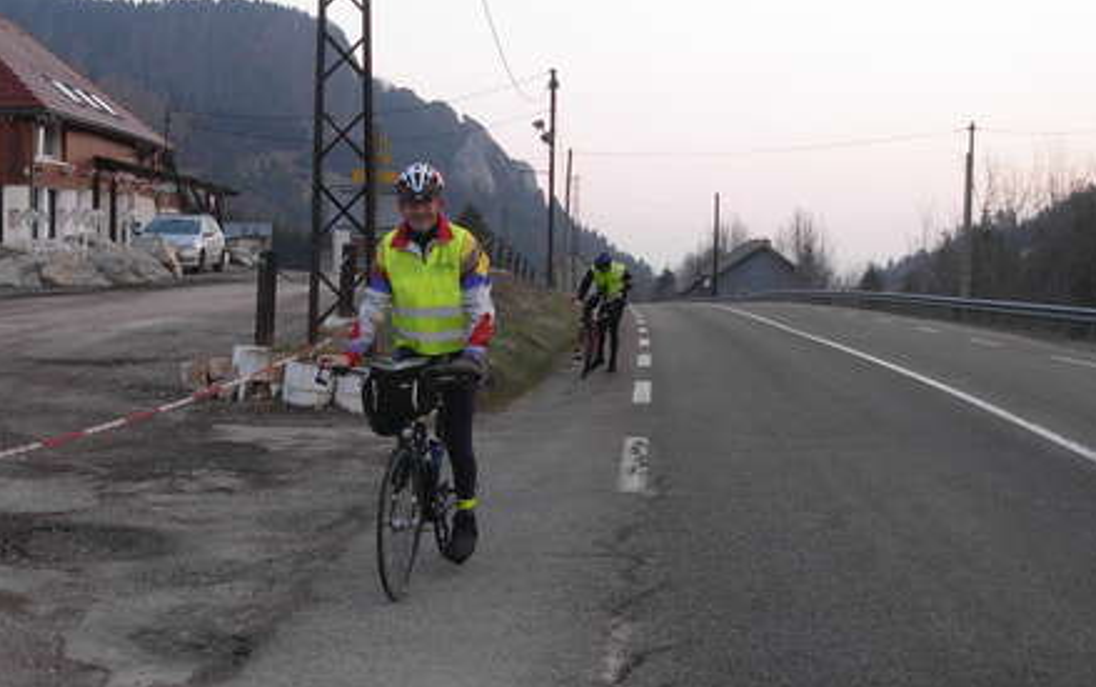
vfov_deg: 23.6
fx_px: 1644
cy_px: 335
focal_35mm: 55
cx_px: 422
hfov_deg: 36.7
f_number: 2.9
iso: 79
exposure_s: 1/117
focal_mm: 6.3
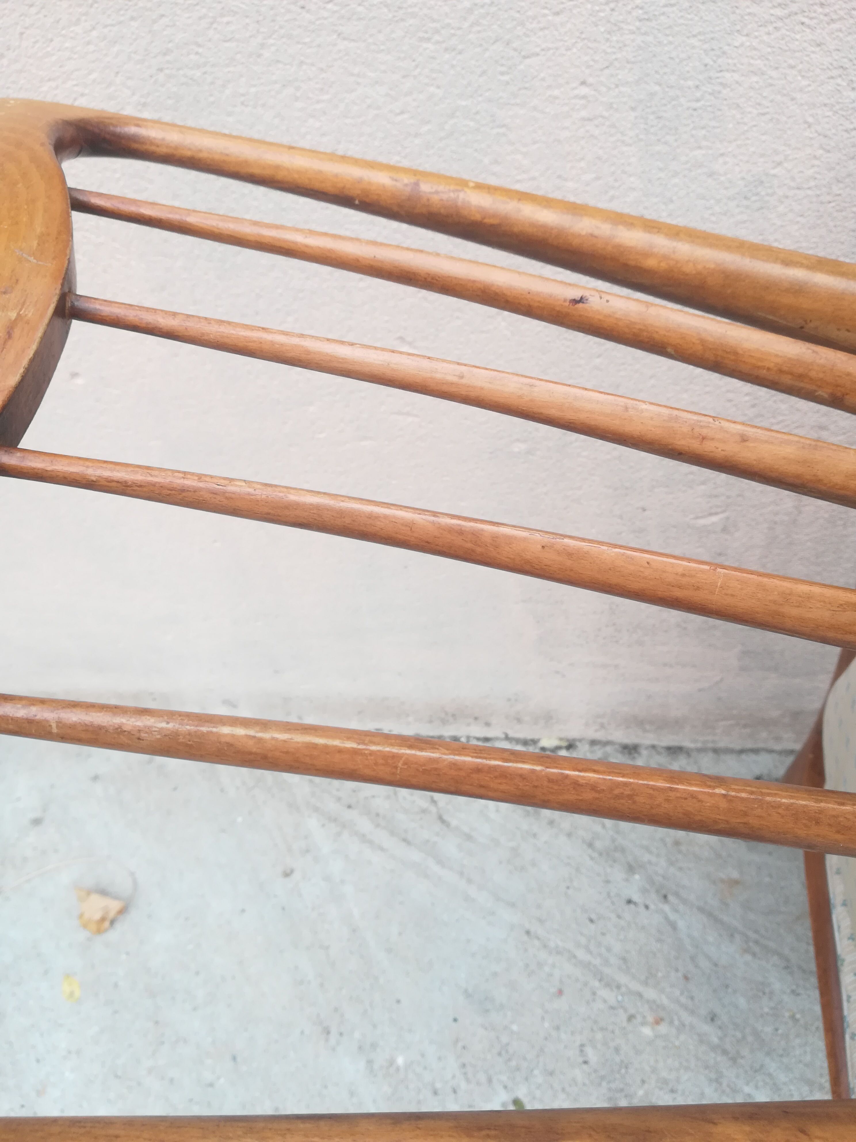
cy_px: 571
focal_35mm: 26
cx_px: 428
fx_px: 857
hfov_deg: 53.1
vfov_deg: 67.3
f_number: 2.2
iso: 50
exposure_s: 1/200
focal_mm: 3.83
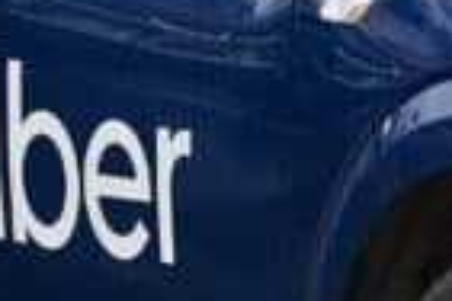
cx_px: -401
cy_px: 24
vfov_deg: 0.9
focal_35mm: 1457
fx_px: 18292
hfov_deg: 1.4
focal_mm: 200
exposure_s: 1/250
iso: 100
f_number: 4
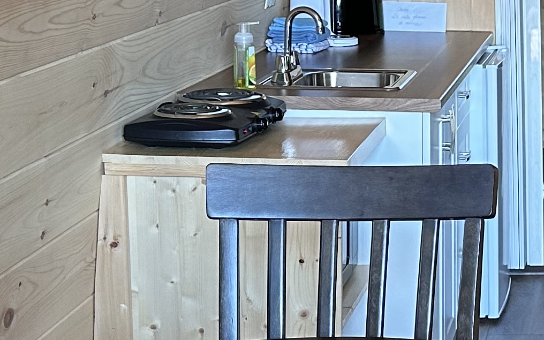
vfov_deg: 13.0
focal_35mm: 101
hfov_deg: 19.3
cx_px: 677
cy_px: 146
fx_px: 1497
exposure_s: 1/121
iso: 200
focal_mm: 6.86
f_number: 1.78
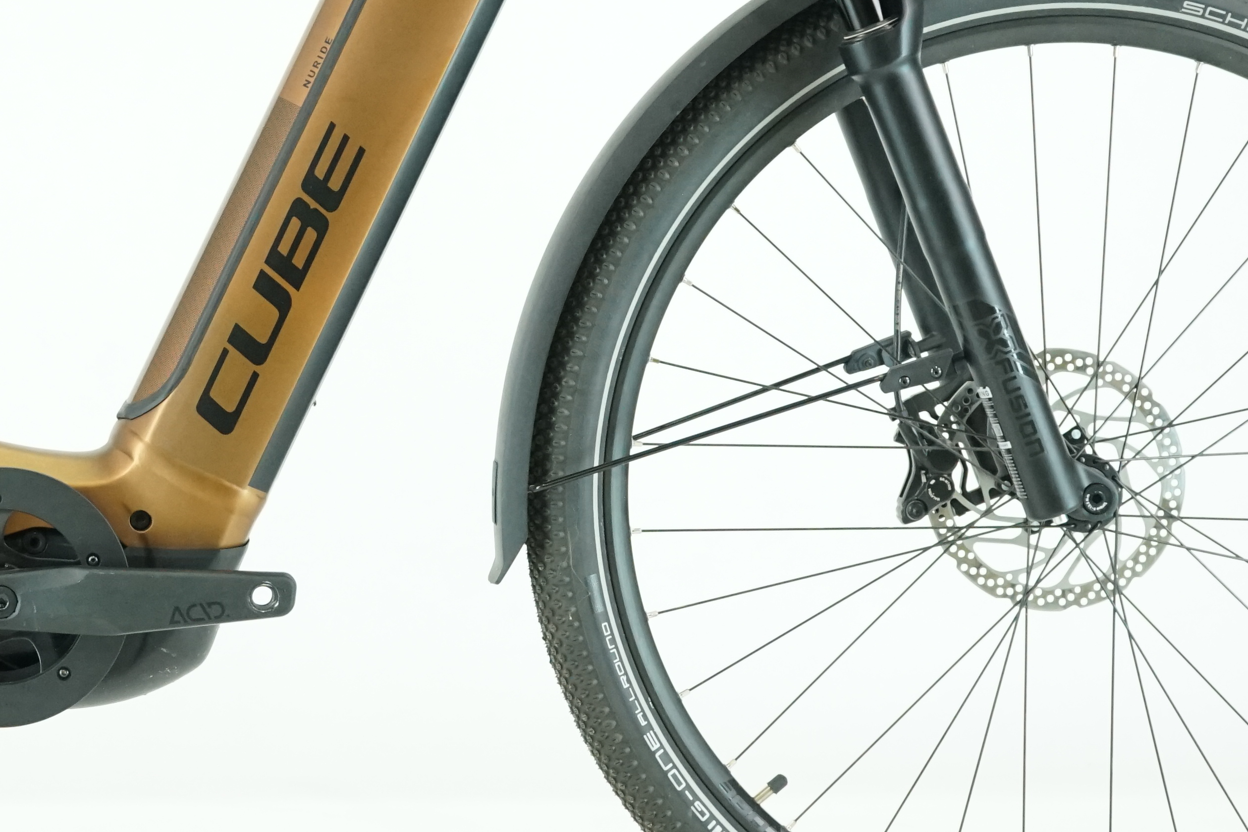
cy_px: 117
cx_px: 148
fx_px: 4541
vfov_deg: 10.4
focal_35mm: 131
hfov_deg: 15.5
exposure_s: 1/200
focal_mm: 55
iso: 2500
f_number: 5
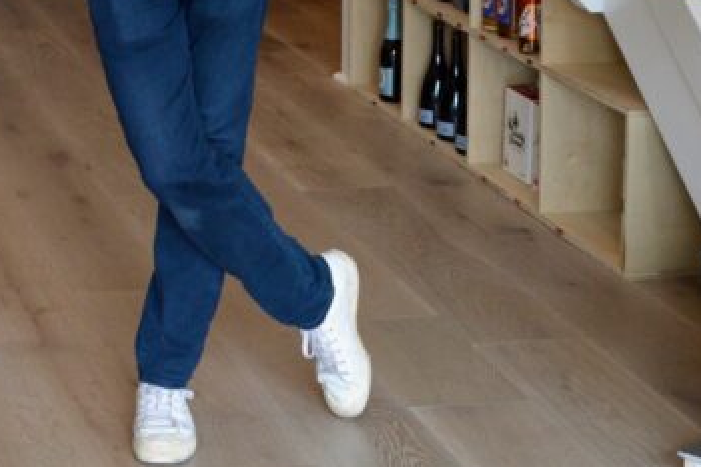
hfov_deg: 24.9
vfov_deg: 16.5
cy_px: -107
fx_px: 1538
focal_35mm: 79
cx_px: 68
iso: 400
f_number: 4.5
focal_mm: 18
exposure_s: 1/80
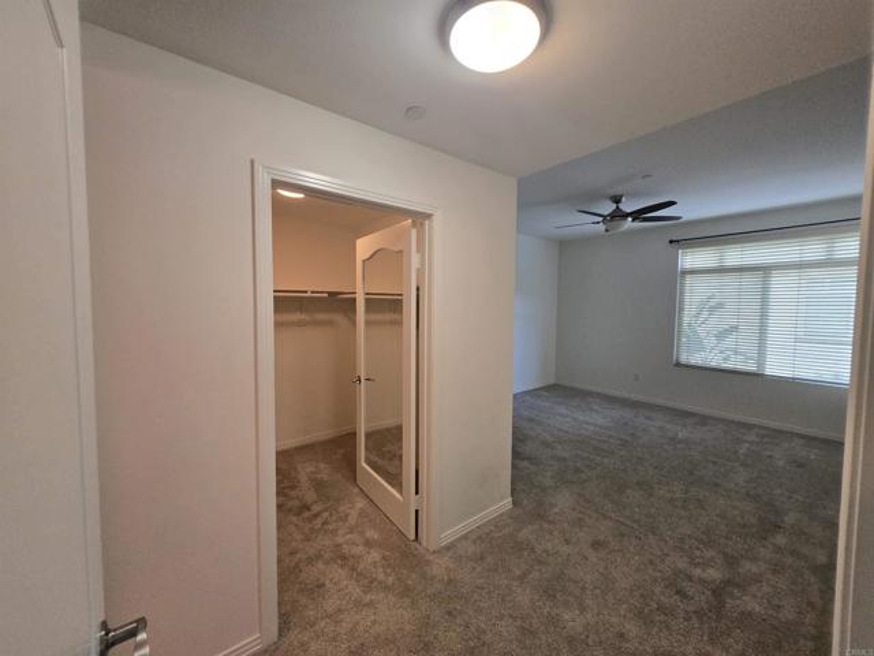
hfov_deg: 106.2
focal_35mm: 13
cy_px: 328
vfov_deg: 89.9
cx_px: 437
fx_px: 328
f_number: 2.2
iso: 160
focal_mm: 1.7
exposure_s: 1/60
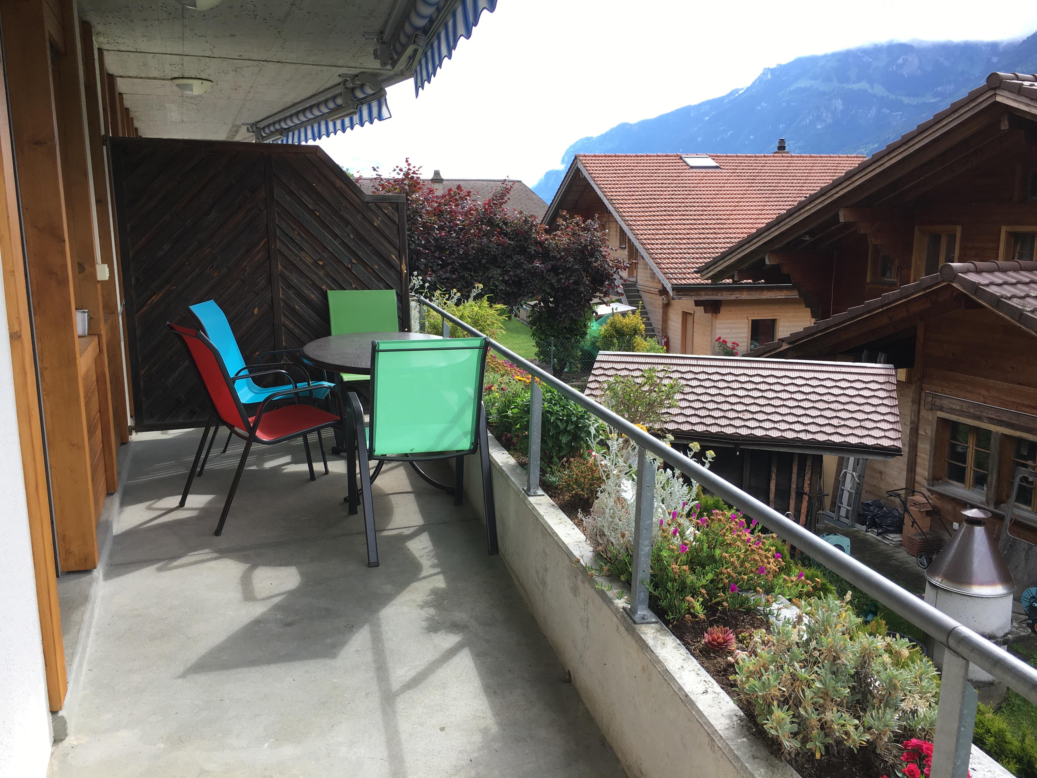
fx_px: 869
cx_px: 518
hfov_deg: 61.7
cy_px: 389
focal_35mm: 29
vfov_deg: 48.2
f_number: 2.2
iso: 25
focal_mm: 4.15
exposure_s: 1/366
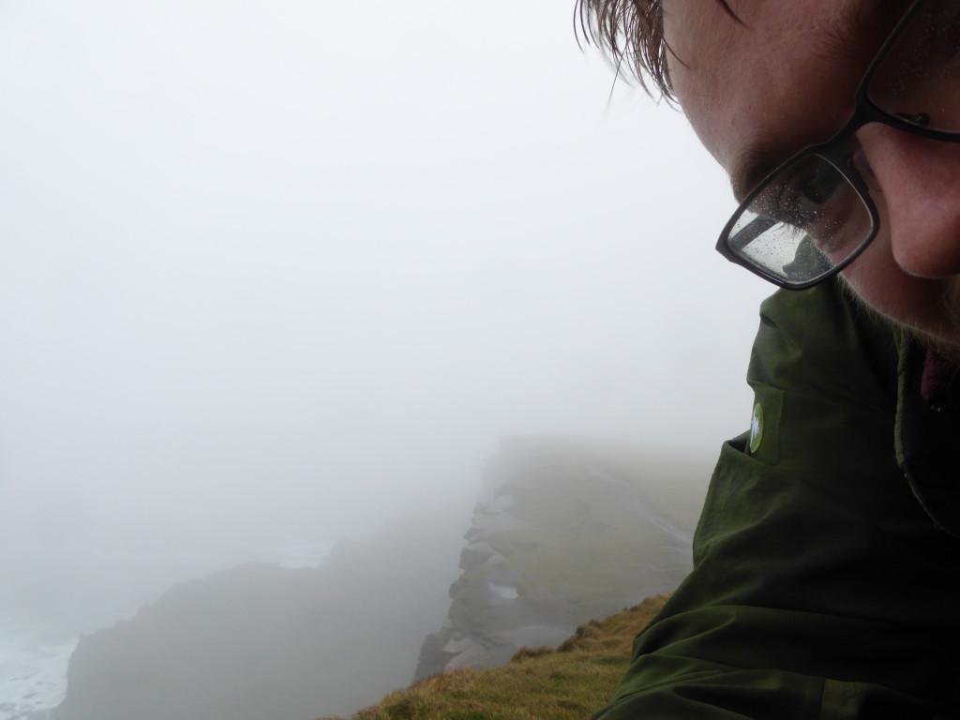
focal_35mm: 24
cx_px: 480
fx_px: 666
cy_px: 360
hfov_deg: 71.6
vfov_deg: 56.8
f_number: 3.3
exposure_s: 1/160
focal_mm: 4.3
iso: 100
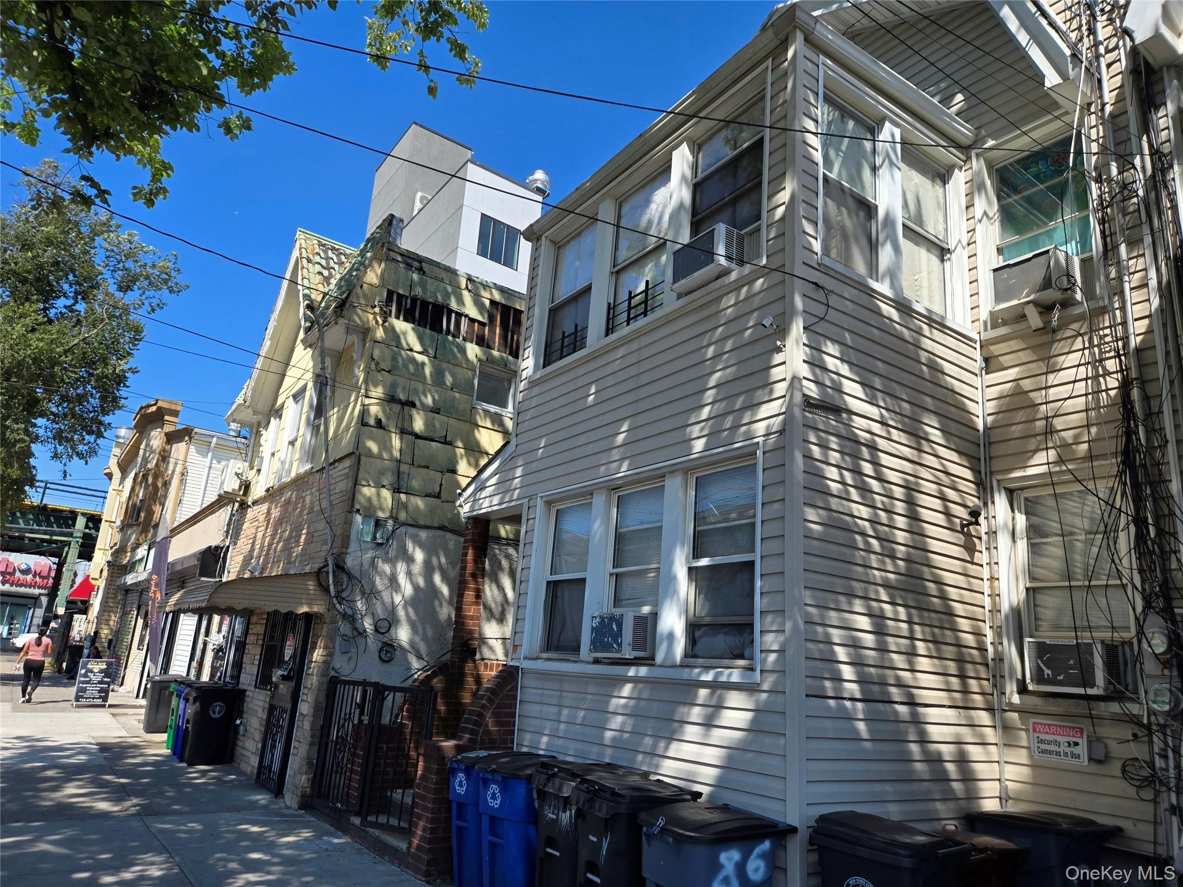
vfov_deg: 58.9
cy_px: 444
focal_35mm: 23
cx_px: 592
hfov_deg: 73.9
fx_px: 786
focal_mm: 5.4
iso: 64
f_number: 1.8
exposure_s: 1/2921
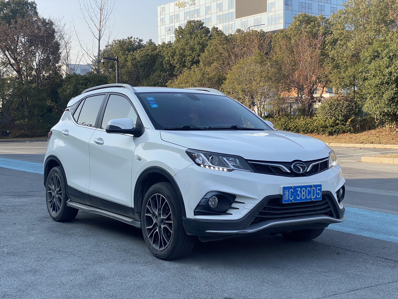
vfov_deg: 28.0
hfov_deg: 36.8
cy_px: 150
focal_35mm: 52
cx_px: 199
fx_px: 598
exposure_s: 1/799
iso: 20
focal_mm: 6
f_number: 2
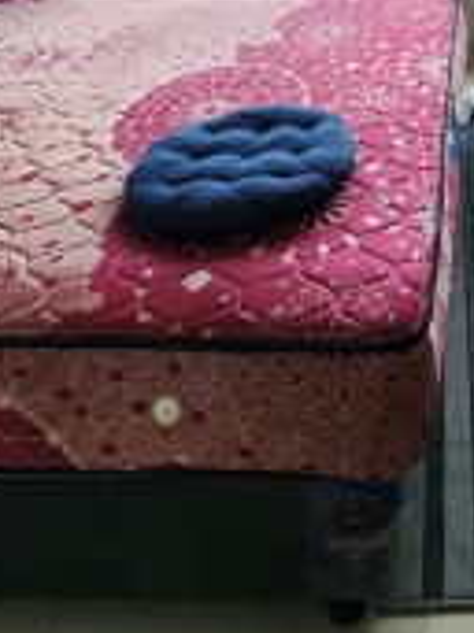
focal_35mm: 35
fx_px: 640
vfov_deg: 35.7
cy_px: -189
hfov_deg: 35.9
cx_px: 494
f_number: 2.2
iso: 50
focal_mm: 2.2
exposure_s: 1/105
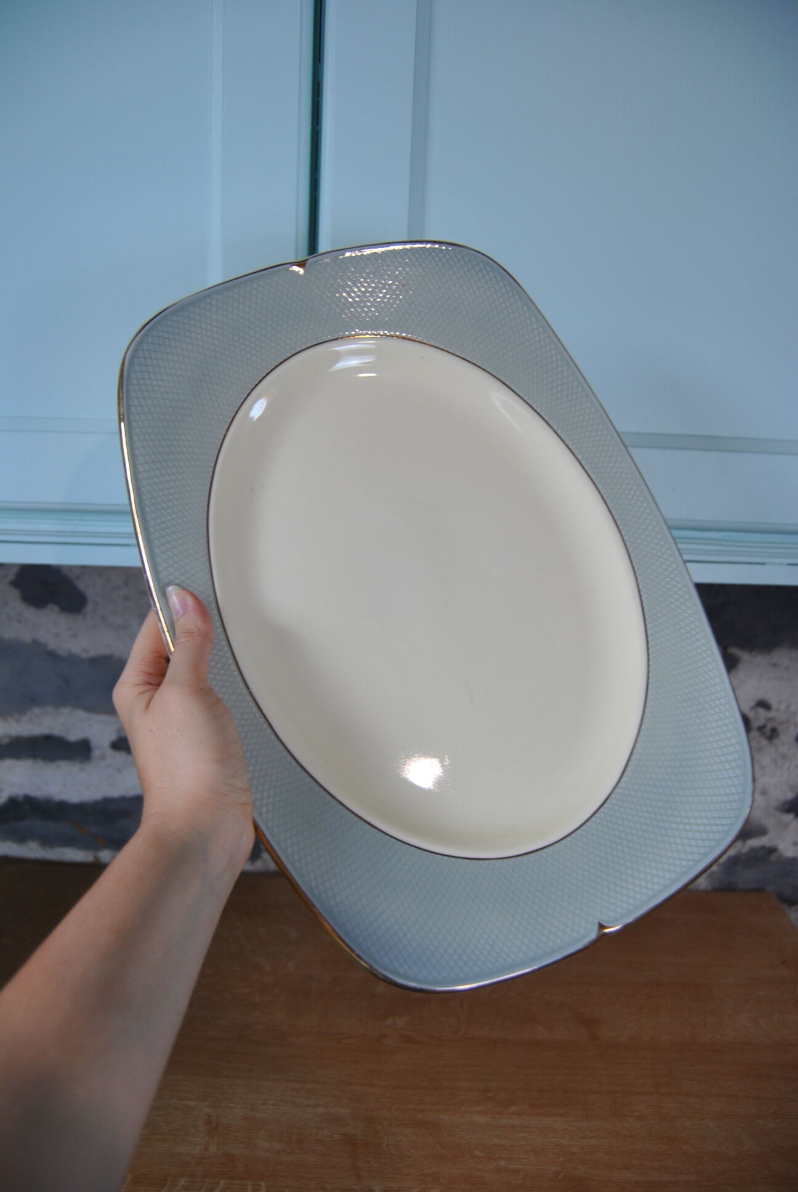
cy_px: 596
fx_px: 895
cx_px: 399
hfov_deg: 48.0
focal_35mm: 27
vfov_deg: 67.3
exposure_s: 1/50
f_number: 3.5
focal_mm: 18
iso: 200
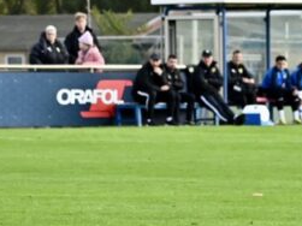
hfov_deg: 4.8
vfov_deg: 3.6
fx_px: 3593
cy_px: 41
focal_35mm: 412
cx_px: 493
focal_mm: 105
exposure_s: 1/1600
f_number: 6.3
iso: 1800
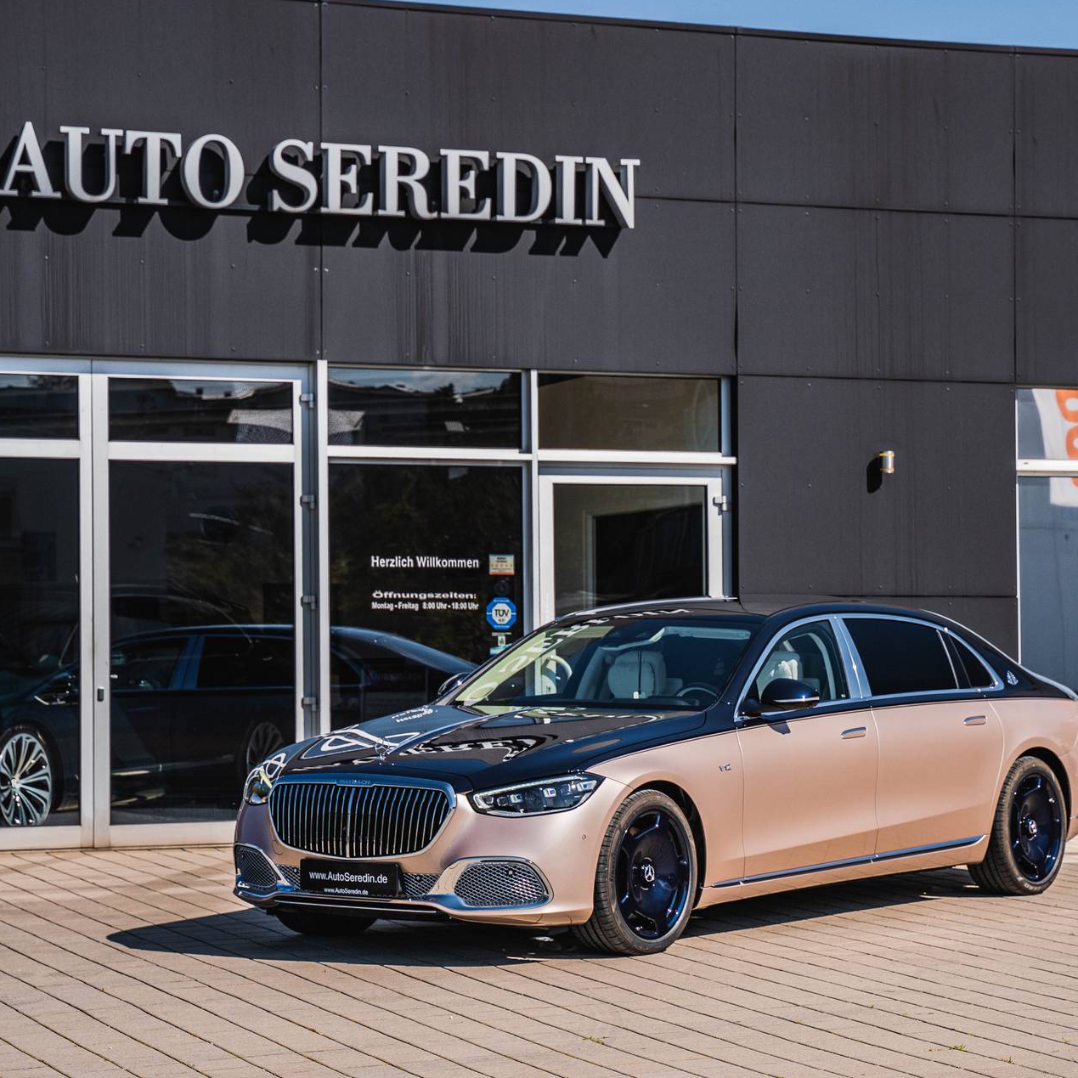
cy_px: 535
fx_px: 2854
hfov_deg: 21.4
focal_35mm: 81
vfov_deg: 21.4
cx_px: 533
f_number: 5.6
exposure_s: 1/1000
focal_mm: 63
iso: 640
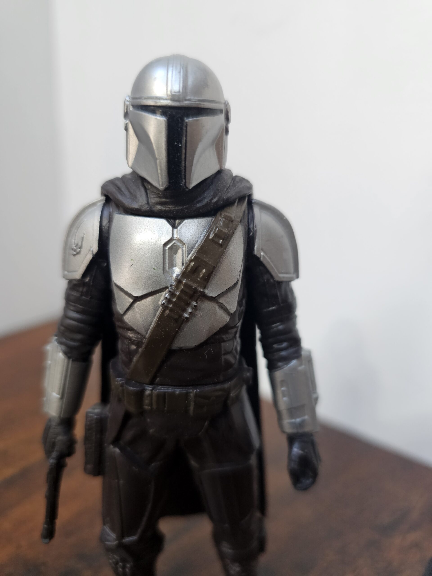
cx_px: 216
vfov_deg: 73.9
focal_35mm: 23
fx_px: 383
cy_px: 288
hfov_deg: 58.9
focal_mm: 6.3
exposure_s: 1/120
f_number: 1.7
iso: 800
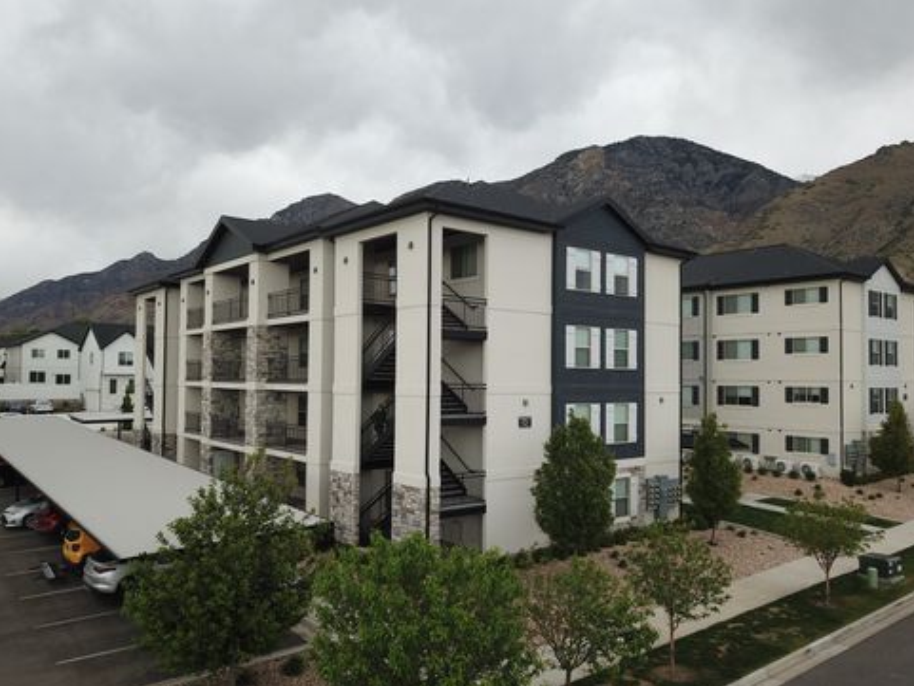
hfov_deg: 65.3
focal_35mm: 27
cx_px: 469
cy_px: 354
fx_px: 713
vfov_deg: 51.4
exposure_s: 1/431
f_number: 2.2
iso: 100
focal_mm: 4.7
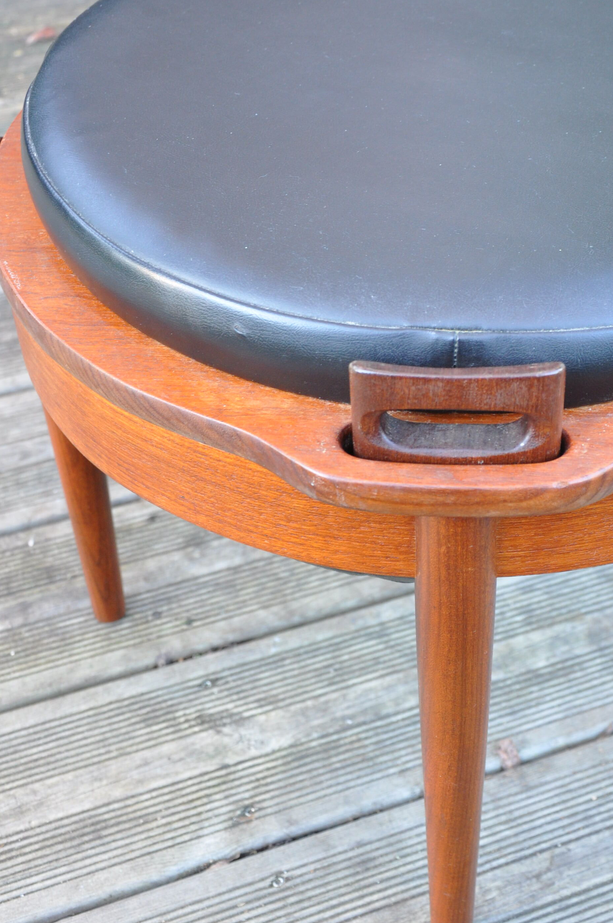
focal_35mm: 58
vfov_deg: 34.6
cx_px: 455
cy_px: 412
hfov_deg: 23.2
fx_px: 1479
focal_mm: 25
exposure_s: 1/30
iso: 500
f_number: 5.6
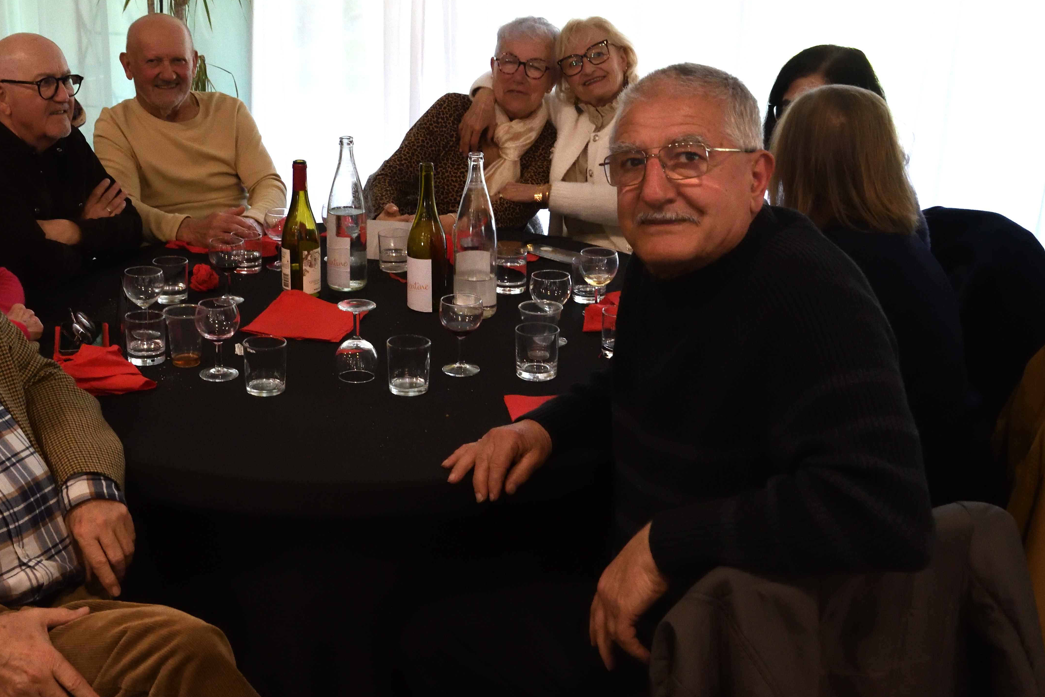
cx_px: 369
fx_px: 1132
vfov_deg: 34.2
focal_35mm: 39
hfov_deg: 48.9
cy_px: 329
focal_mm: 20
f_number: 6.3
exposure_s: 1/80
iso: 4000
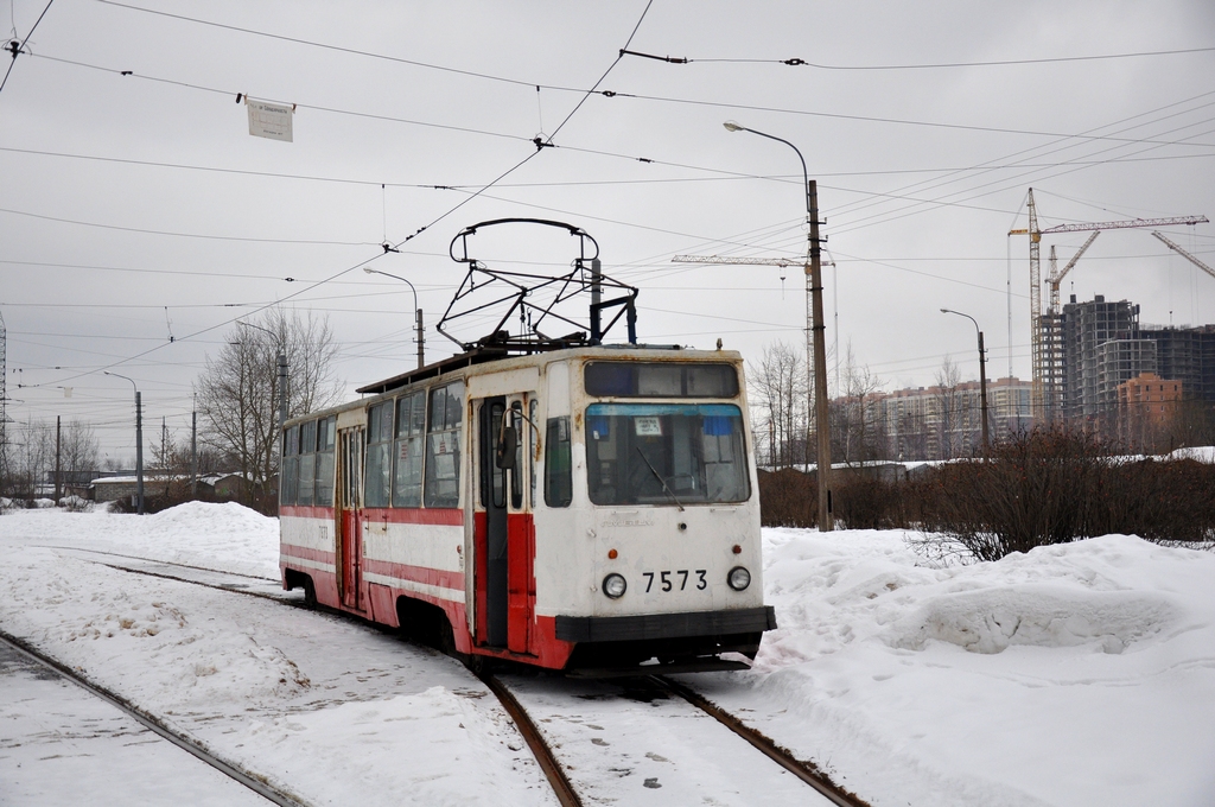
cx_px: 608
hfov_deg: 43.7
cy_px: 404
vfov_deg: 29.8
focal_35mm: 45
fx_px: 1517
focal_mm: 30
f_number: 4.5
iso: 640
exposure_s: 1/1250
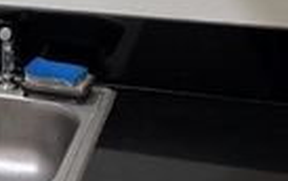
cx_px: -95
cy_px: 16
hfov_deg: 17.6
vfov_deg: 11.9
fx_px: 864
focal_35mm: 110
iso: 160
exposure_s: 1/120
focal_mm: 6.76
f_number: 1.78
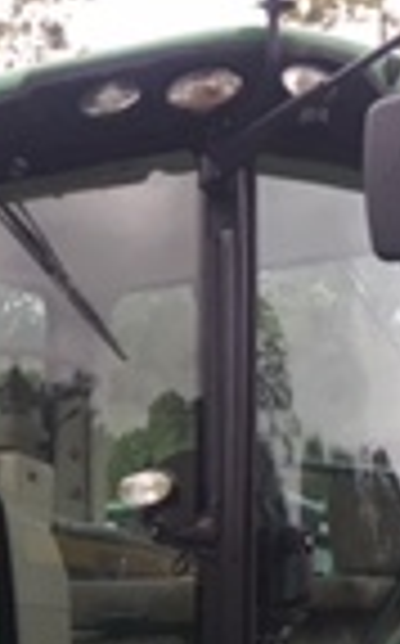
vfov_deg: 14.6
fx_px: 2414
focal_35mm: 138
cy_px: 815
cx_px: -283
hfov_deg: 9.1
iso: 25
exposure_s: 1/40
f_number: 2.2
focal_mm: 4.15
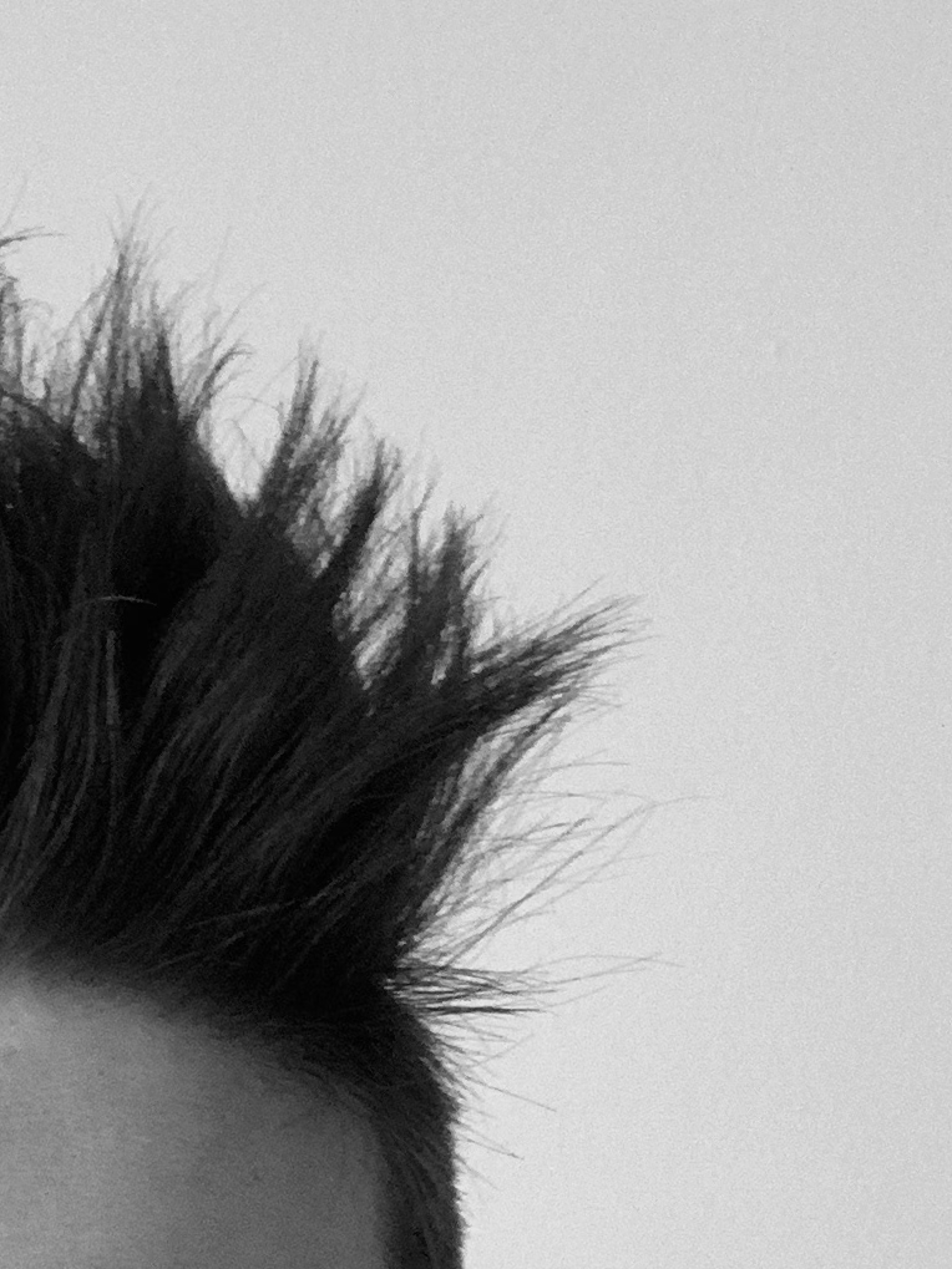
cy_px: 1564
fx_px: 3558
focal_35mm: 97
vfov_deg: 19.0
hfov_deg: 14.7
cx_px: -223
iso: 250
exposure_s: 1/40
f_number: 2.2
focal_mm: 2.87
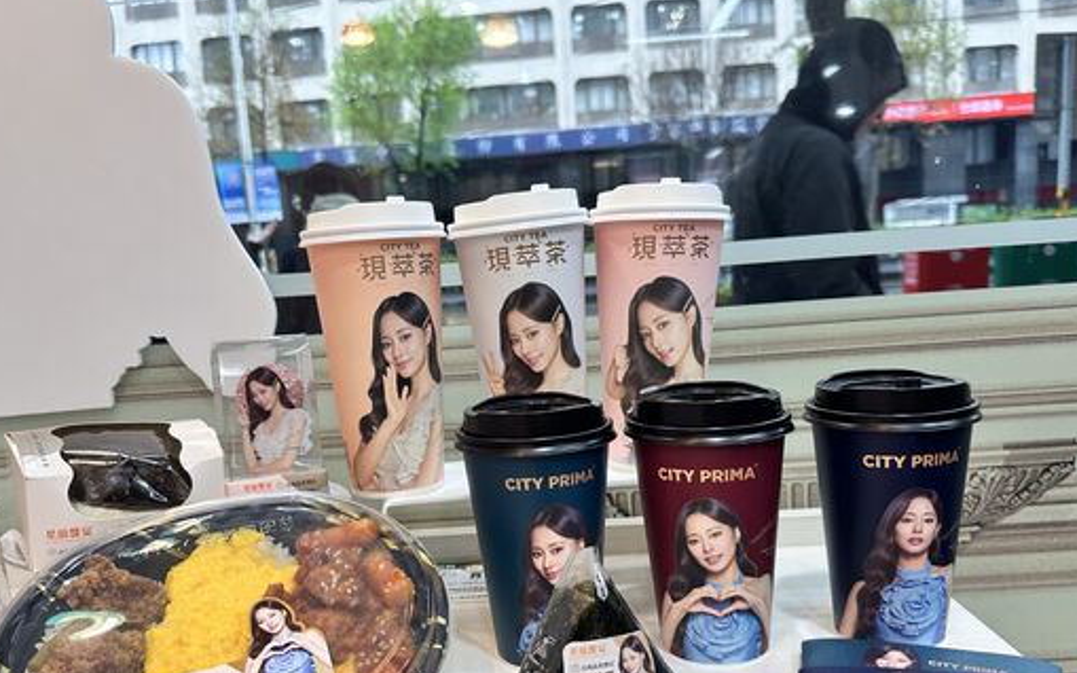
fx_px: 880
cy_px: 415
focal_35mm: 30
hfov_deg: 62.8
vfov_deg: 41.6
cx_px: 504
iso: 125
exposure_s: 1/120
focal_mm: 6.86
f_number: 1.78
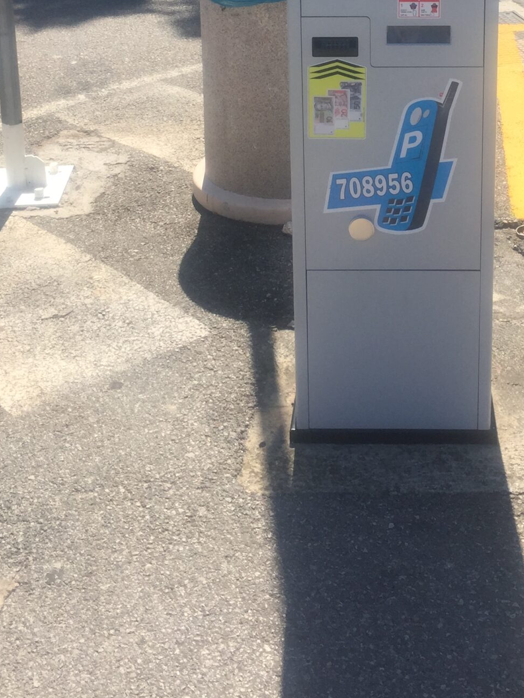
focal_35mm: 57
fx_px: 1150
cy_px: 26
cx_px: 379
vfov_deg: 31.6
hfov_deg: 25.4
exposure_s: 1/1647
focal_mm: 4.15
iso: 32
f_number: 2.2
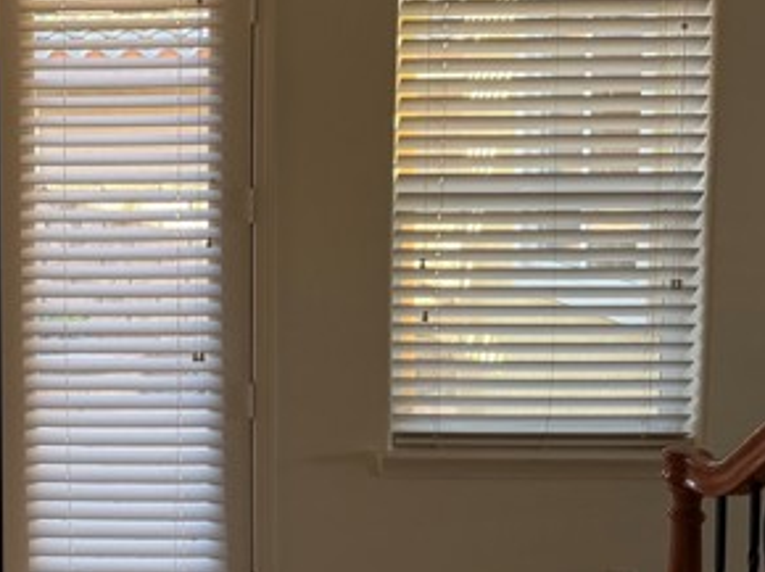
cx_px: 50
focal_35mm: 53
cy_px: 227
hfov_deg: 33.9
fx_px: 1170
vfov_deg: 27.4
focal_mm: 6.76
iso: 200
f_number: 1.78
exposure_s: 1/121
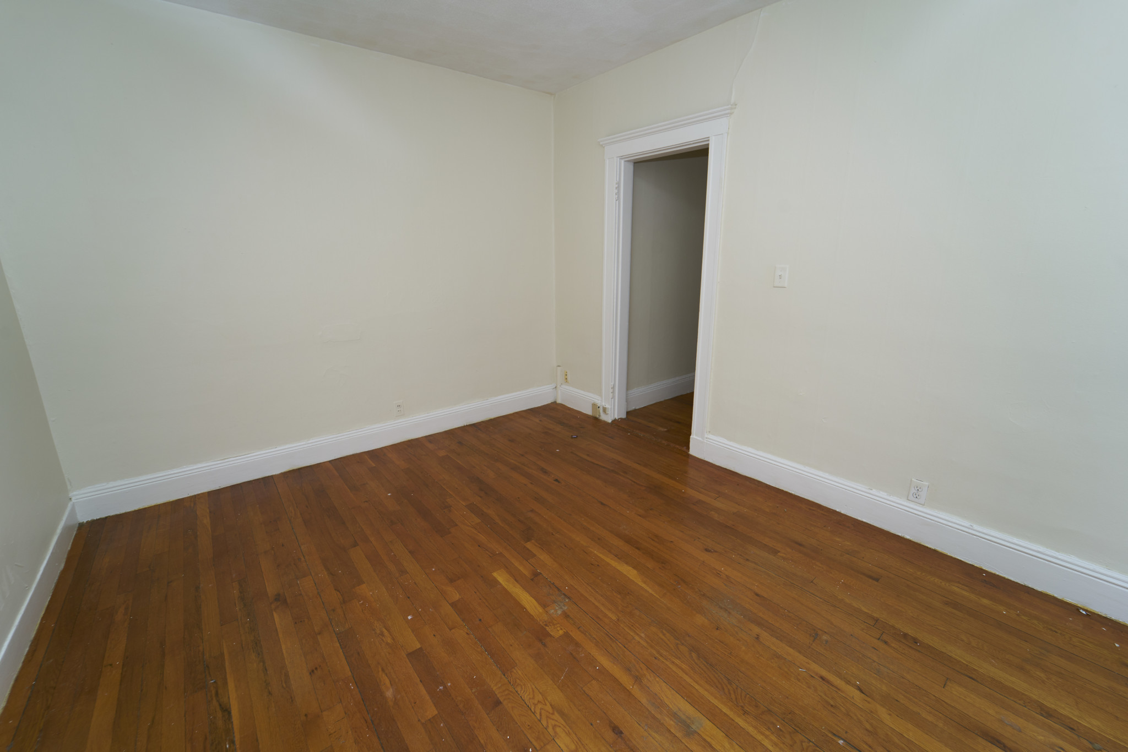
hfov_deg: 104.2
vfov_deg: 81.2
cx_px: 564
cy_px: 376
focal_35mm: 14
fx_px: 439
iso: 250
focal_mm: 14
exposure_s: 1/30
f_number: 7.1
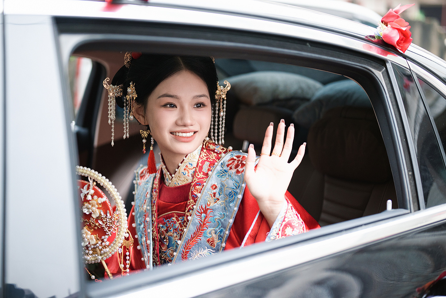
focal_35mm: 50
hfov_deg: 39.6
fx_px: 620
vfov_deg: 27.0
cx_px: 223
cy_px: 149
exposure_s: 1/250
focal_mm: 50
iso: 320
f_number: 1.8
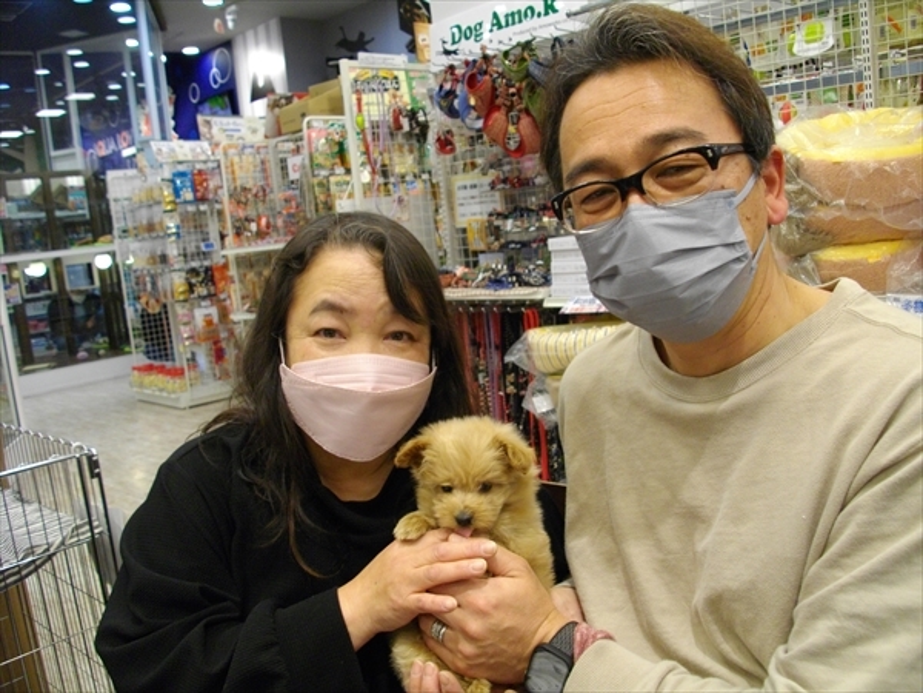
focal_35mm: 31
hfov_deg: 58.4
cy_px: 346
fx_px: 827
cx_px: 462
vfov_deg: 45.4
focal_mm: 5.7
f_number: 2.9
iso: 200
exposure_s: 1/50
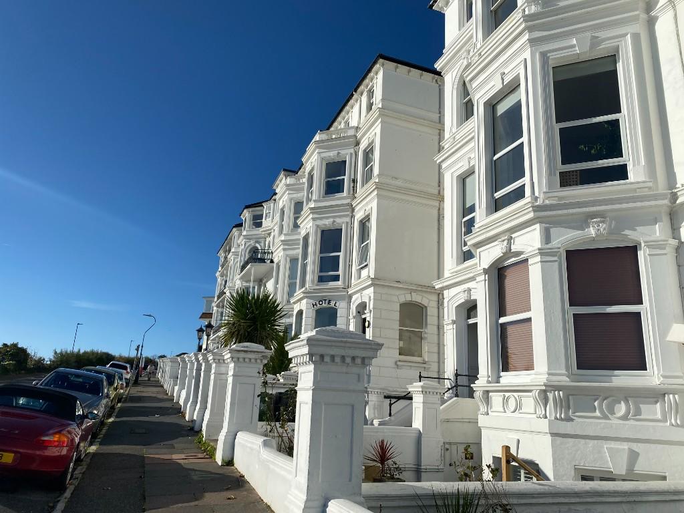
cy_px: 256
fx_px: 514
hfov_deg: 67.3
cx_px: 342
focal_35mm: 26
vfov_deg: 53.1
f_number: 1.8
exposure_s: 1/7194
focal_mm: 4.25
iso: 32
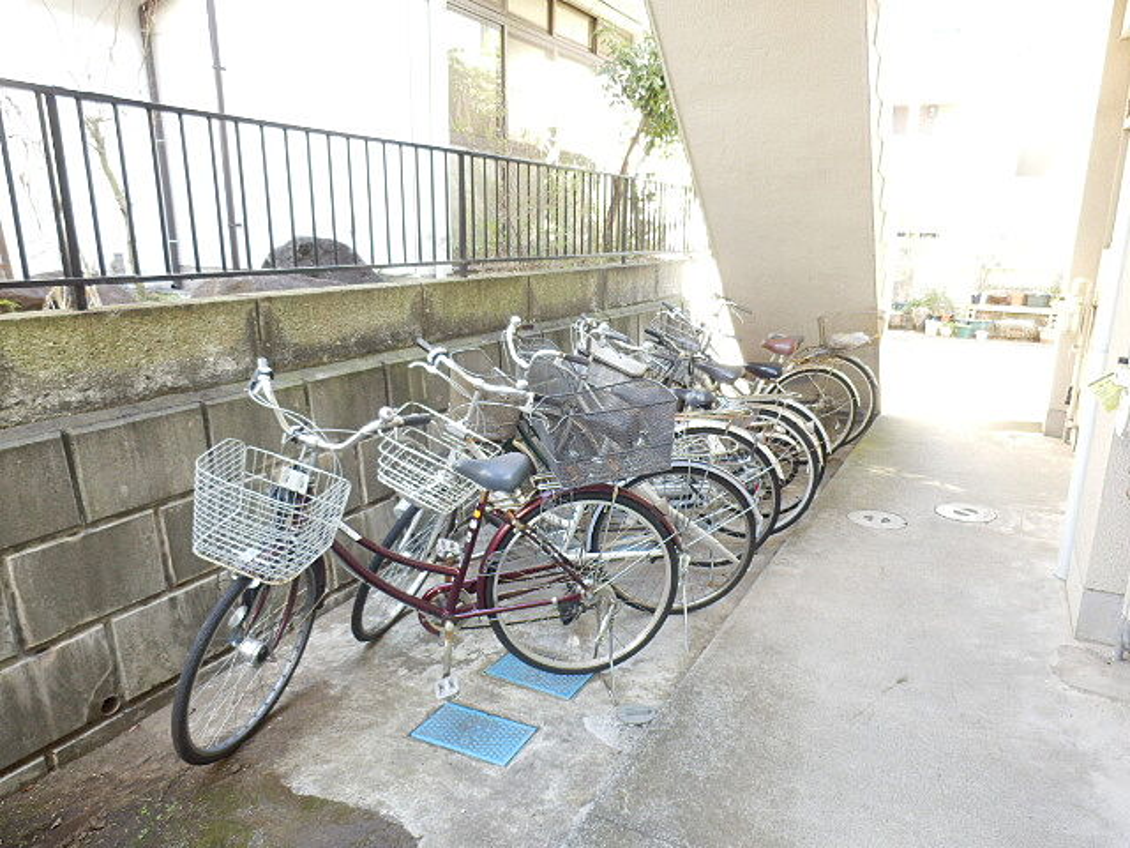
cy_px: 424
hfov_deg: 71.6
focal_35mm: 24
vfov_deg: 56.8
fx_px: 783
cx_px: 565
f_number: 3
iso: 125
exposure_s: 1/30
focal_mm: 4.2
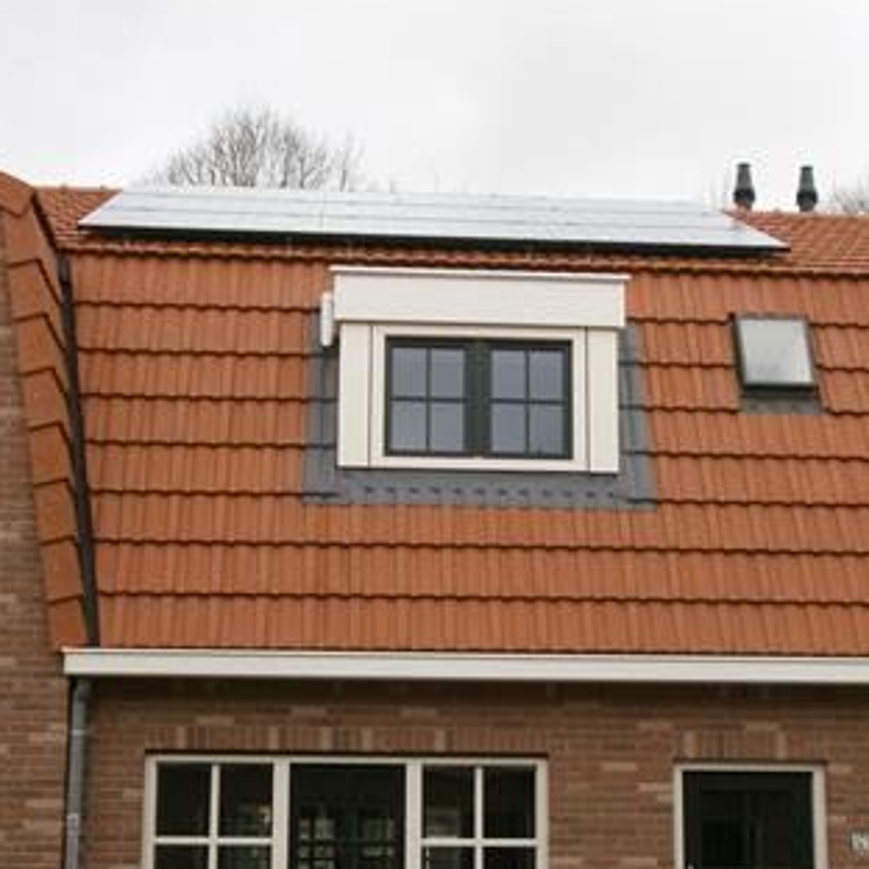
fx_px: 1505
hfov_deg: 32.2
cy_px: 593
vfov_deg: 31.9
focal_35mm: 53
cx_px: 446
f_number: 3.4
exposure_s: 1/250
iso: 125
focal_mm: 6.9
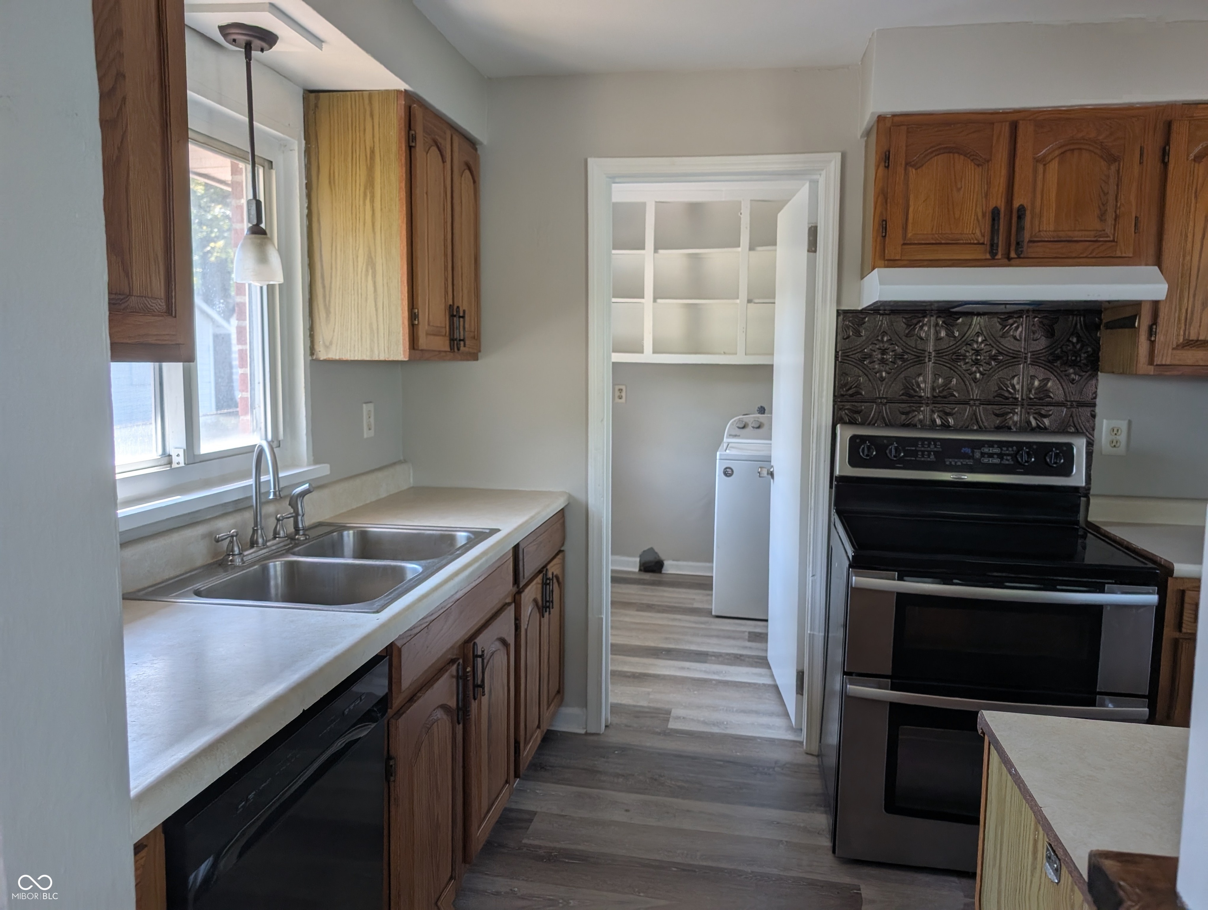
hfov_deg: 71.5
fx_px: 839
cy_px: 455
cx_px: 604
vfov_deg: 56.9
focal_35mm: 24
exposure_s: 1/258
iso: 131
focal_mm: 6.9
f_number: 1.68
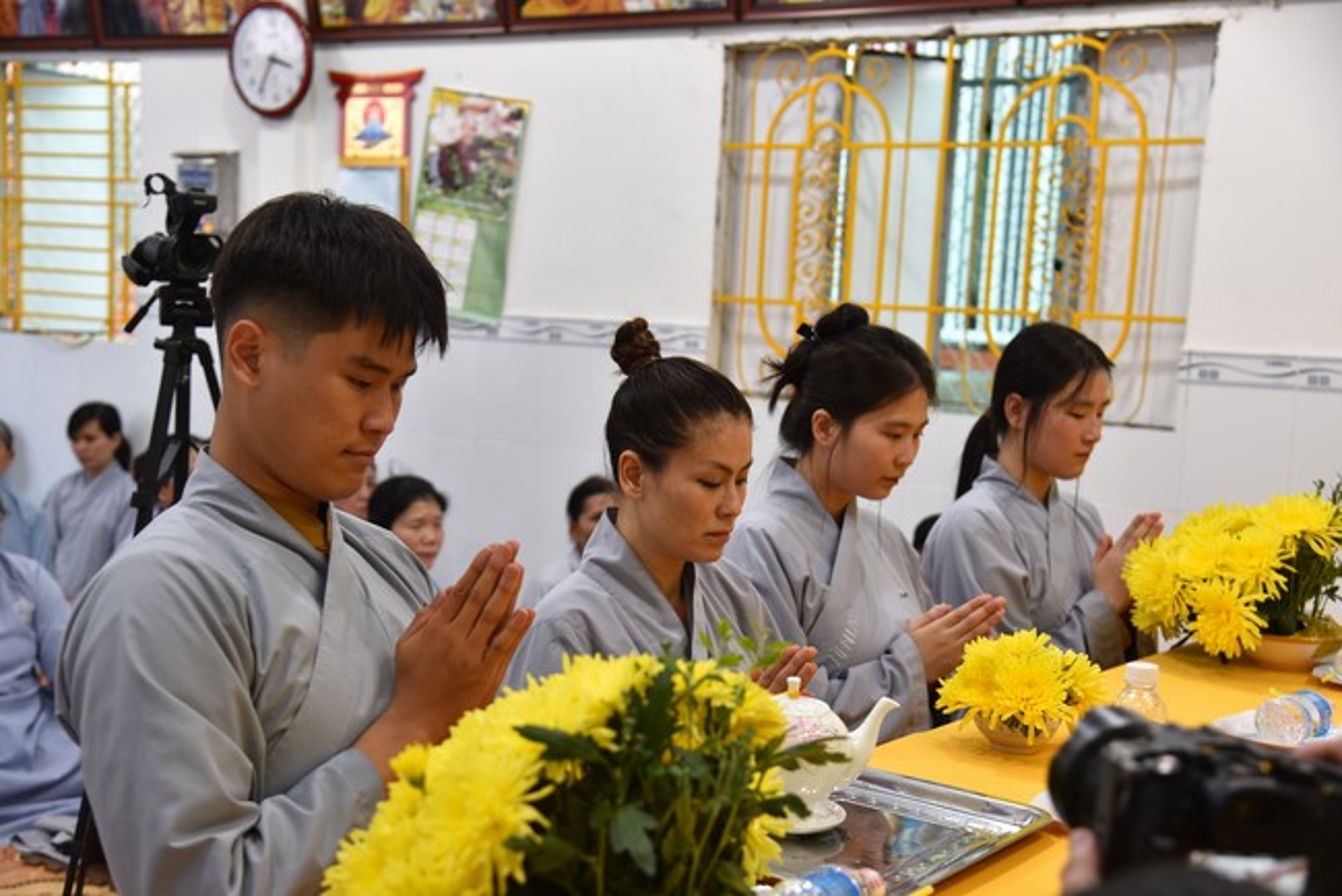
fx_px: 1865
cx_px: 671
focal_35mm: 50
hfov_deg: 39.6
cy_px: 448
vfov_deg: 27.0
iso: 500
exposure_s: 1/60
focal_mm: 50
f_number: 4
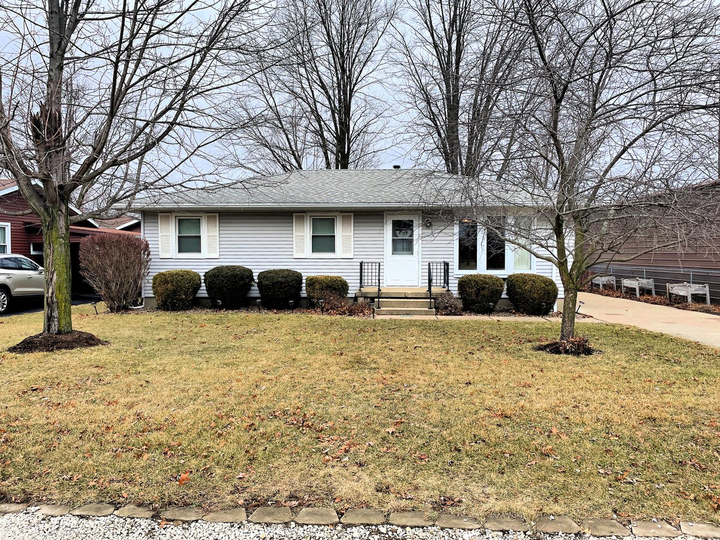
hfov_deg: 67.3
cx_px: 360
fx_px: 541
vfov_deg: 53.1
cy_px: 270
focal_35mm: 26
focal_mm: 4.2
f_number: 1.6
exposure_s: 1/1770
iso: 32
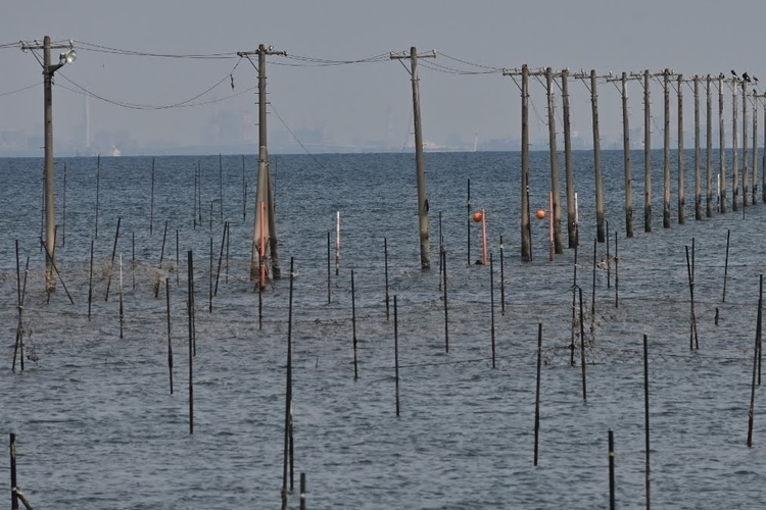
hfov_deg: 3.4
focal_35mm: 600
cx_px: 559
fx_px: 12766
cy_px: 166
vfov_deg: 2.3
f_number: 11
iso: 100
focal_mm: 250
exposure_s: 1/800
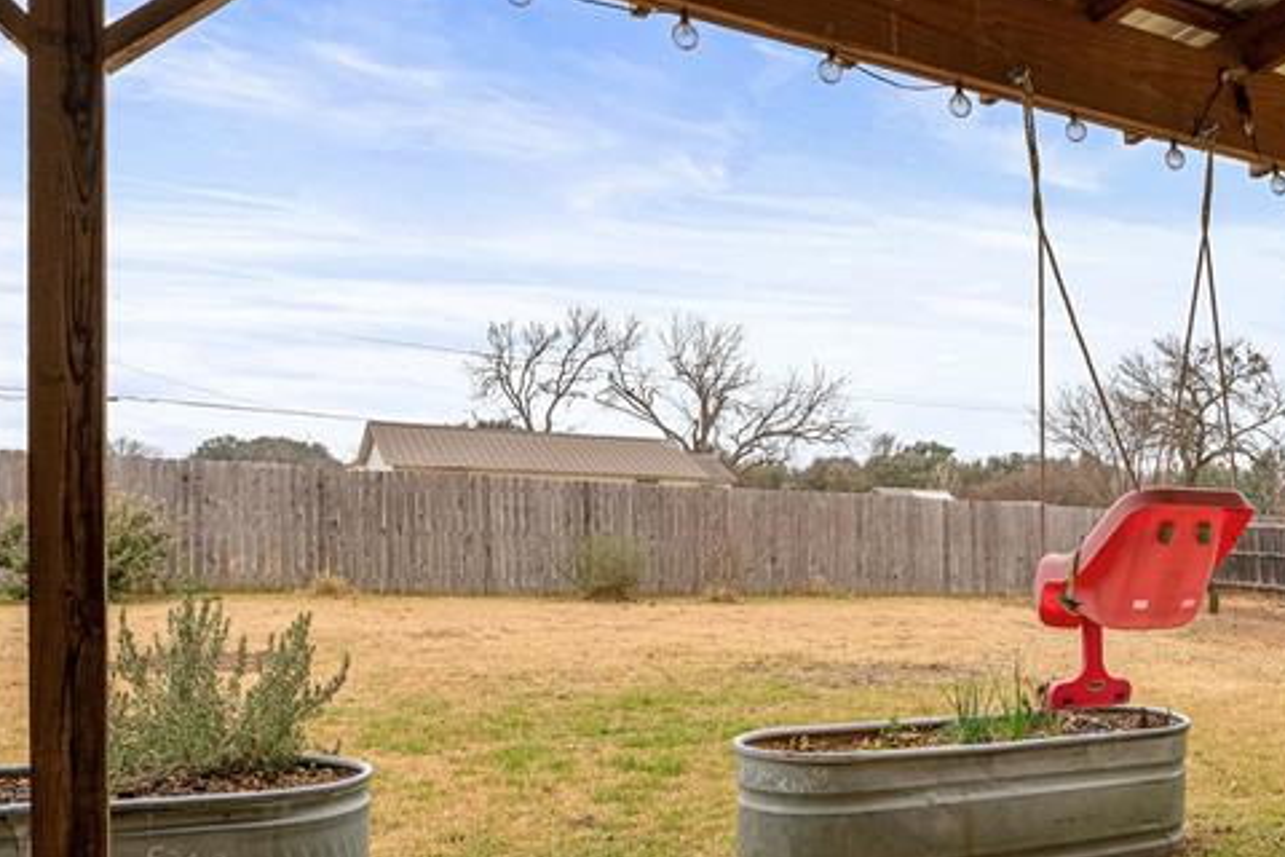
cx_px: 1108
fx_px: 1188
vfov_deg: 39.3
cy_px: 549
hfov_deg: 51.5
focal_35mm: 33
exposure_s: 1/160
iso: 400
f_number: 8
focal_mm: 15.6
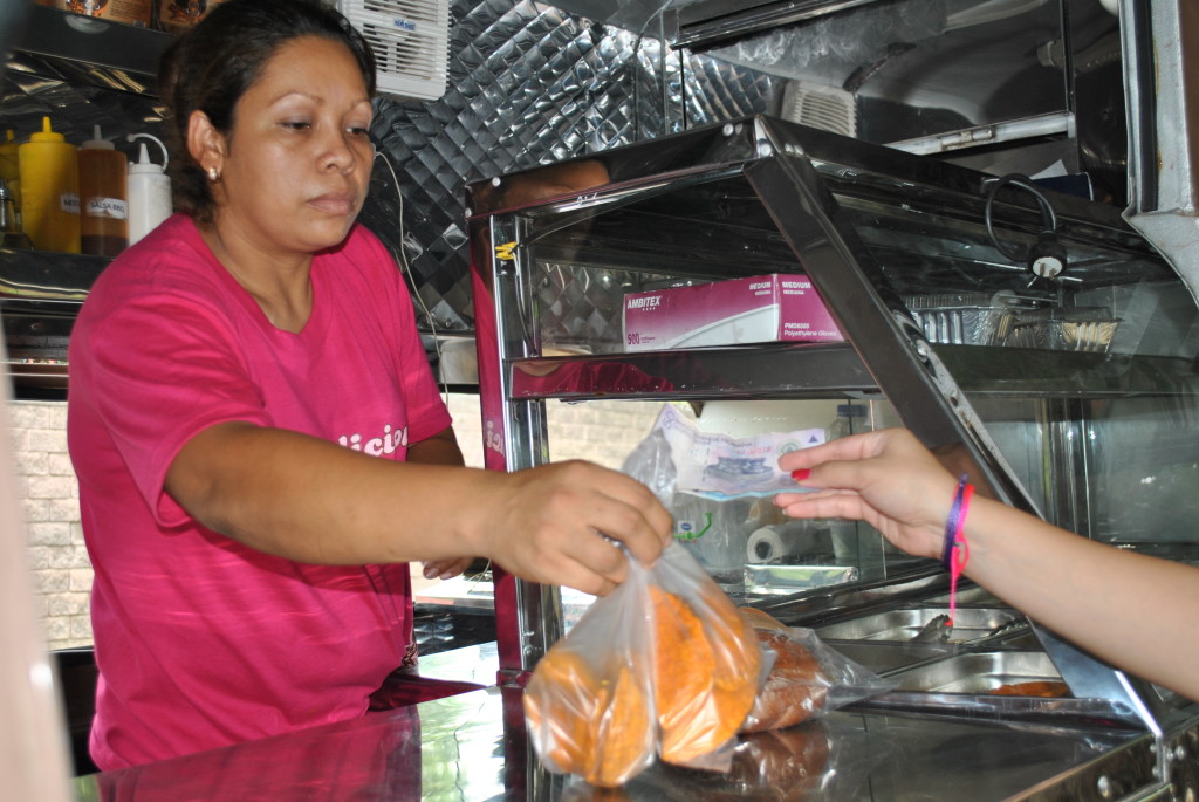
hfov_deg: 44.9
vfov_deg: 30.9
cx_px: 600
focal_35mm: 44
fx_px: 1450
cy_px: 401
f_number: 4.5
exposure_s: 1/60
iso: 200
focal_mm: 29
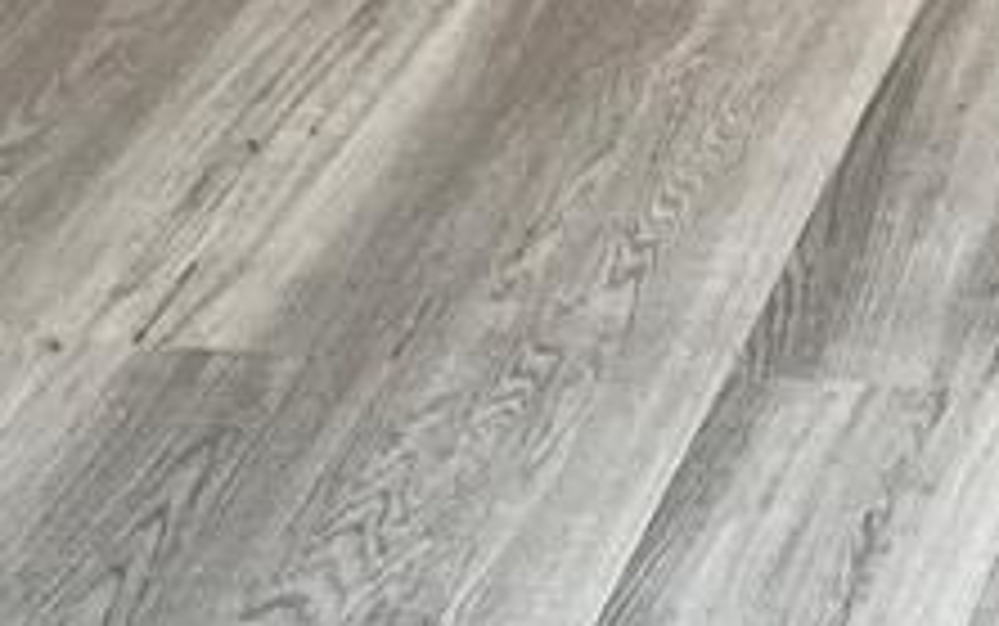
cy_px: -1986
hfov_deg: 13.0
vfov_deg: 6.7
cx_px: 1652
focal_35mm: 149
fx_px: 4059
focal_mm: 5.7
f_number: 1.5
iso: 100
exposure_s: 1/120
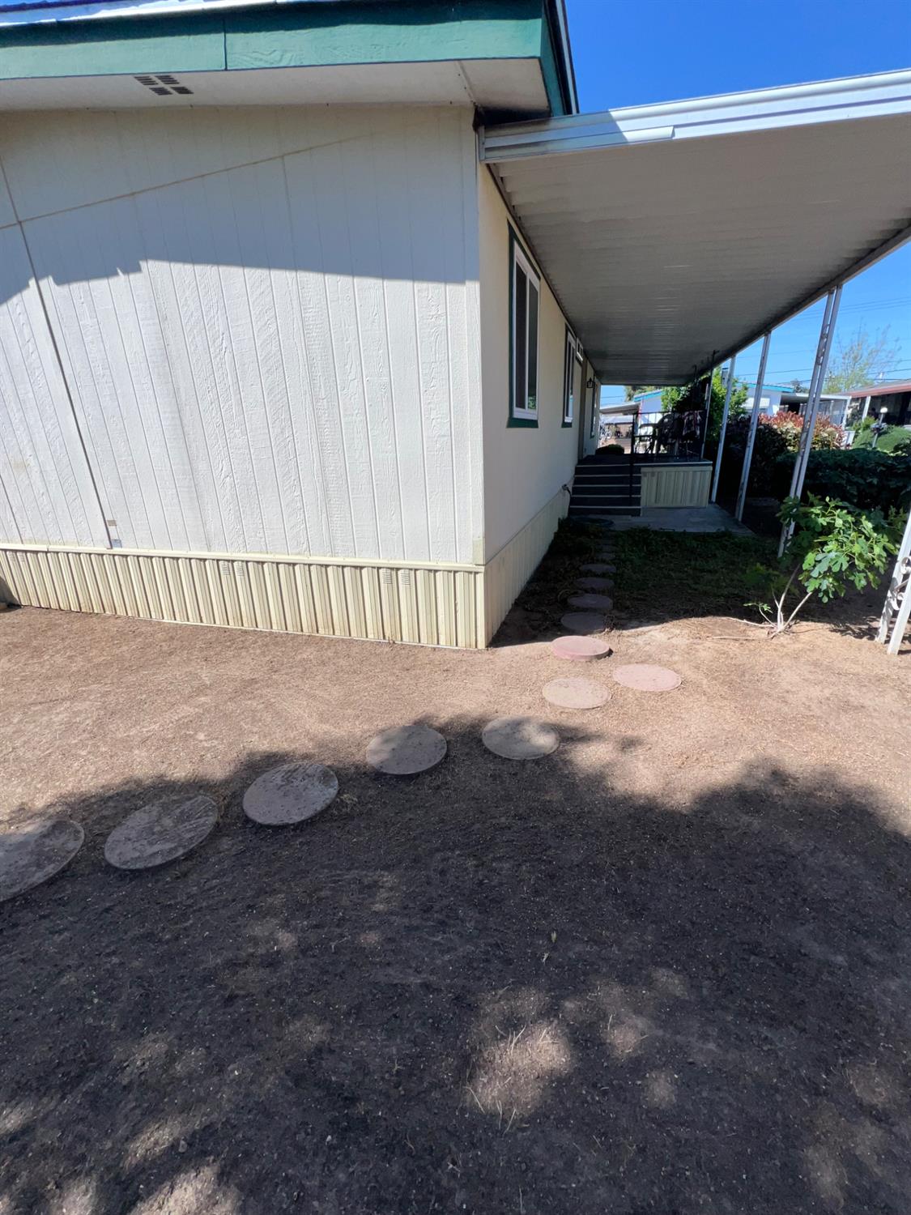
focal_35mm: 13
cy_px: 608
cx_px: 456
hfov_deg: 89.9
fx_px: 456
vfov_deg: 106.2
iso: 32
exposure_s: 1/2016
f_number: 1.8
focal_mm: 1.57
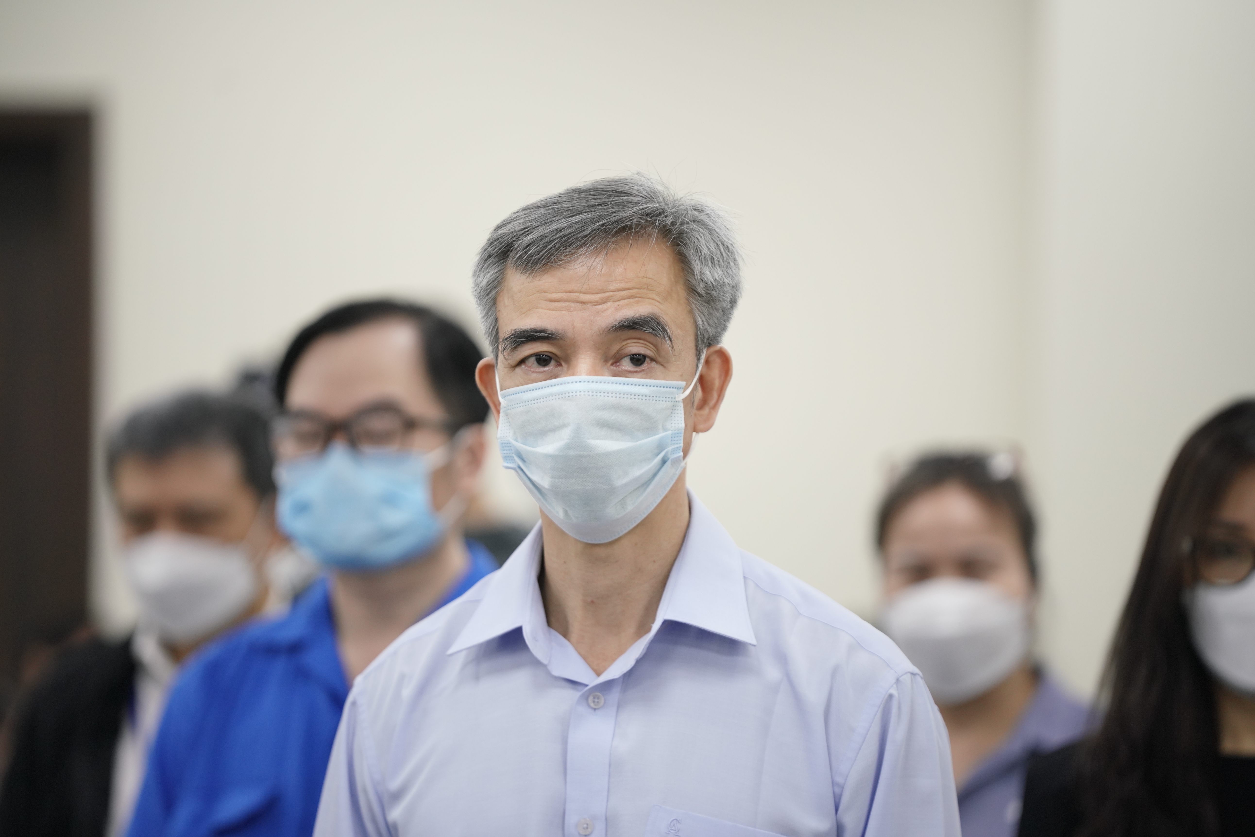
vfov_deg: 6.9
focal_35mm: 200
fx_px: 6973
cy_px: 418
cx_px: 628
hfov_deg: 10.3
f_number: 2.8
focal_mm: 200
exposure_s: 1/400
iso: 1250
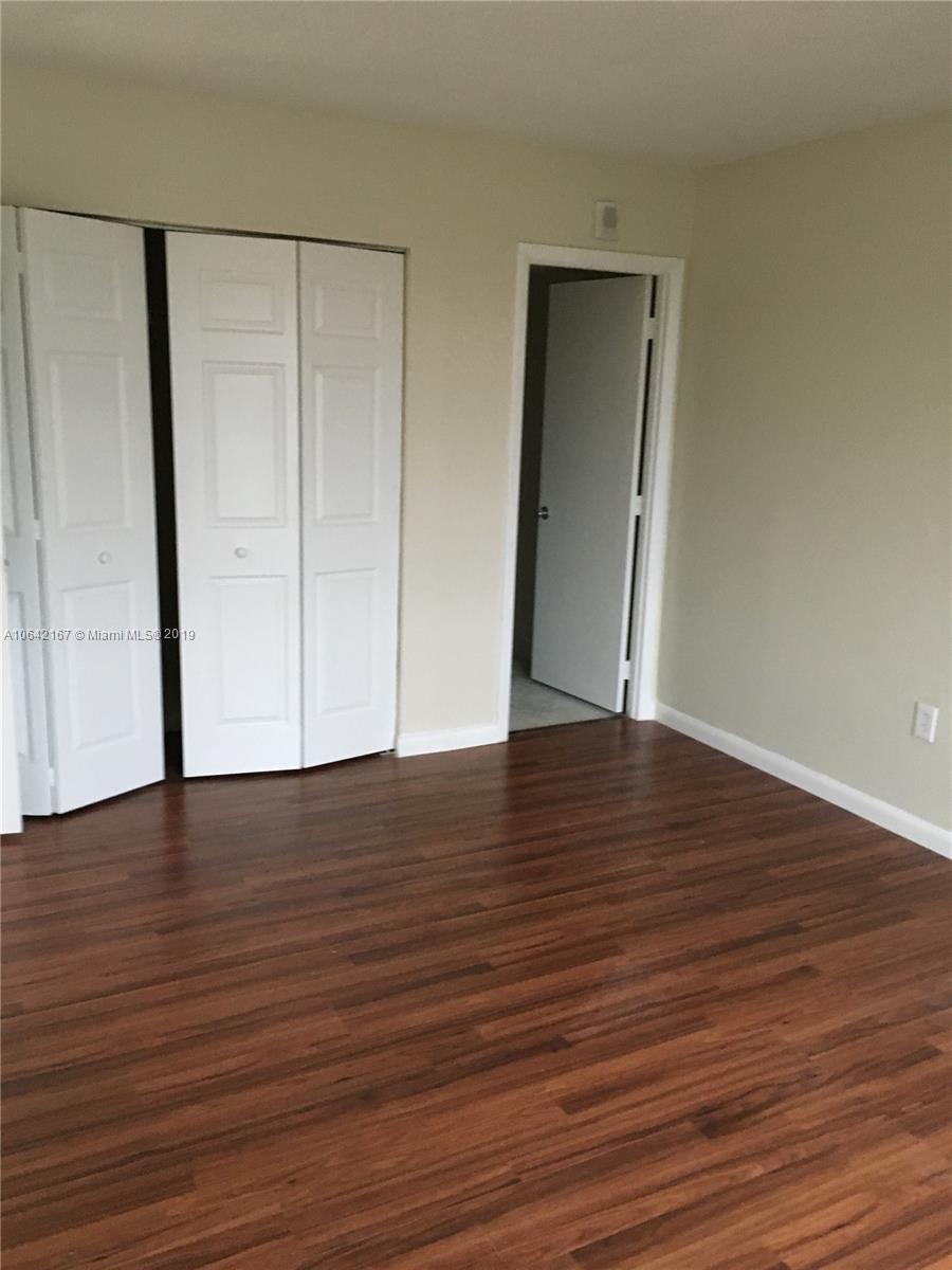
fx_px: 1063
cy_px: 635
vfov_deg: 61.7
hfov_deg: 48.2
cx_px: 476
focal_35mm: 29
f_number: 2.2
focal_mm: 4.15
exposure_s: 1/17
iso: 200
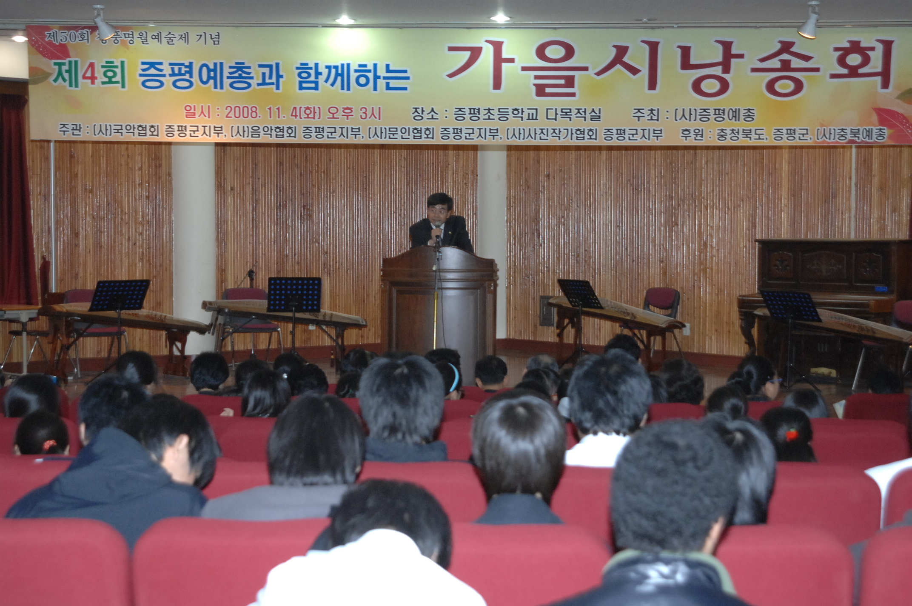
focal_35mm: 68
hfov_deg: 29.9
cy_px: 303
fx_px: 1708
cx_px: 456
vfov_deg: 20.1
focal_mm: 45
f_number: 6.7
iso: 800
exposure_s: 1/60
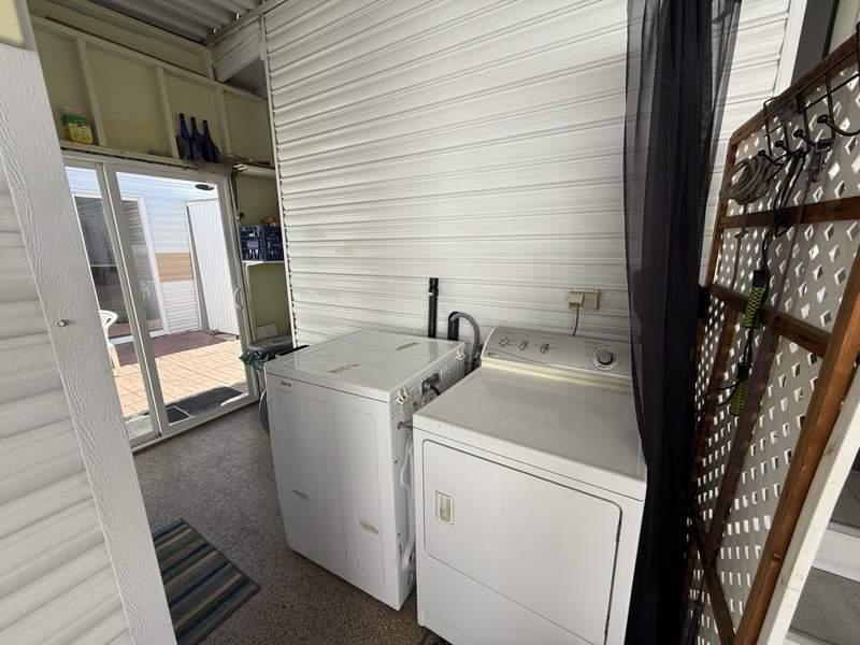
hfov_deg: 102.1
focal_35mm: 14
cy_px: 322
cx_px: 430
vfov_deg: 85.7
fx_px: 348
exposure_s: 1/277
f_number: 2.2
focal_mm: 2.22
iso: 50
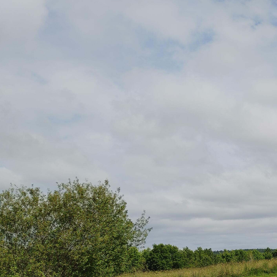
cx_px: 276
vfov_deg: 34.7
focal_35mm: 49
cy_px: 137
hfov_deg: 32.0
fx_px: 444
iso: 50
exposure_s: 1/5263
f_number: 1.8
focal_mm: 5.58
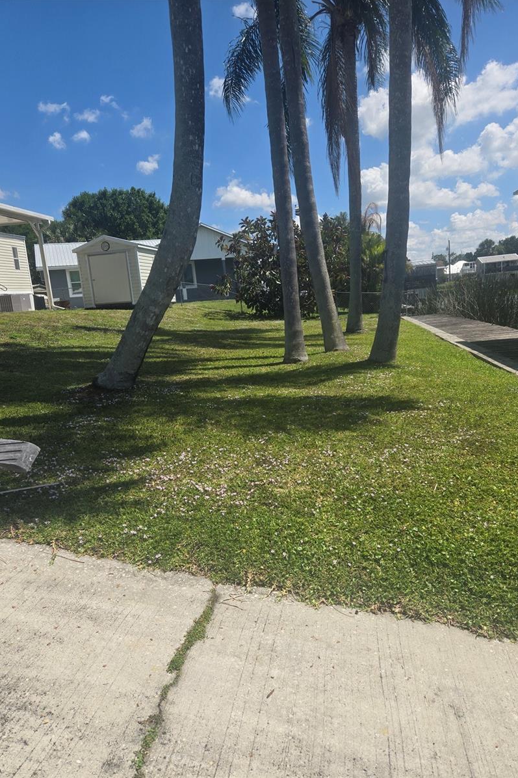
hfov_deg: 53.1
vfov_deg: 73.8
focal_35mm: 24
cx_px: 261
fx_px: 518
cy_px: 388
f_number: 1.8
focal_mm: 5.4
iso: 25
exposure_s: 1/2767
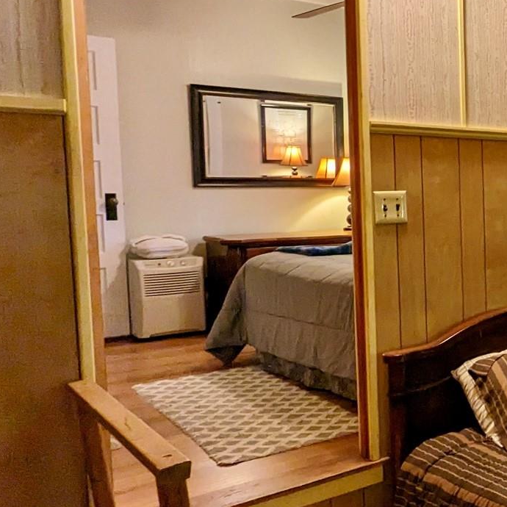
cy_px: 237
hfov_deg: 29.2
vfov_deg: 40.0
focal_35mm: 42
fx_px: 696
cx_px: 713
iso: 137
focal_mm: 2.35
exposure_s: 1/30
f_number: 2.2
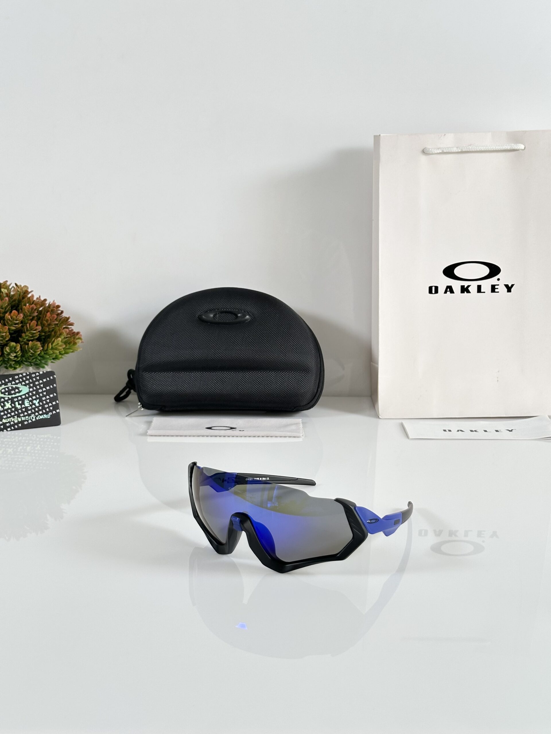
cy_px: 367
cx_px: 276
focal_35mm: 48
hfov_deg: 30.3
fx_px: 1019
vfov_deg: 39.7
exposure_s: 1/121
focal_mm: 6.86
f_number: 1.78
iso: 64
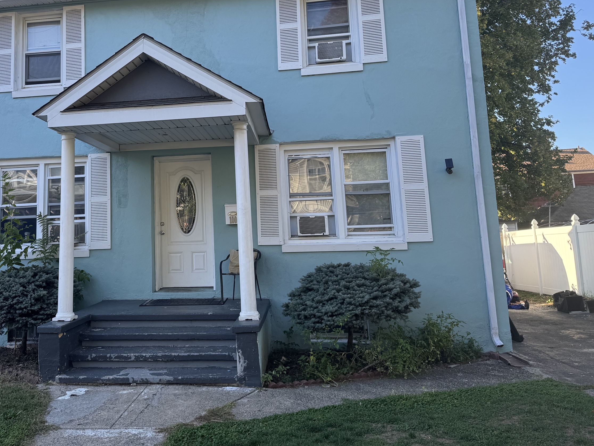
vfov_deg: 42.5
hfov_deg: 54.3
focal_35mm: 33
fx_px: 566
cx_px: 200
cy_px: 156
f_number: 1.78
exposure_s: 1/558
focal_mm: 6.76
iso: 80
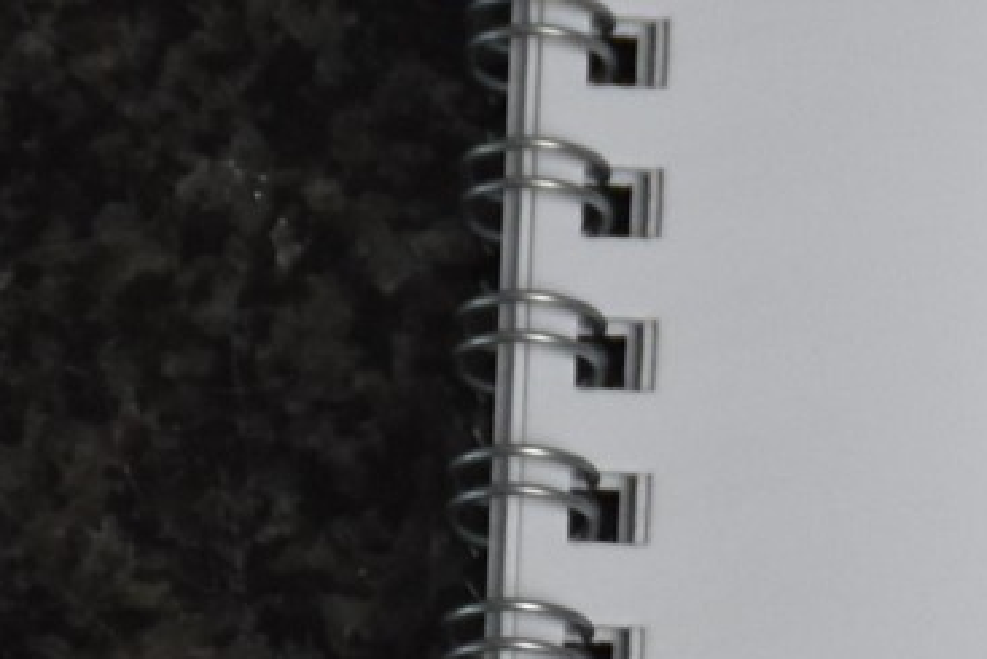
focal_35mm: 647
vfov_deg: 2.1
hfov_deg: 3.1
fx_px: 17745
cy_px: 387
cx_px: 2550
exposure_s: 1/125
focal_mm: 66
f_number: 5.3
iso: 400
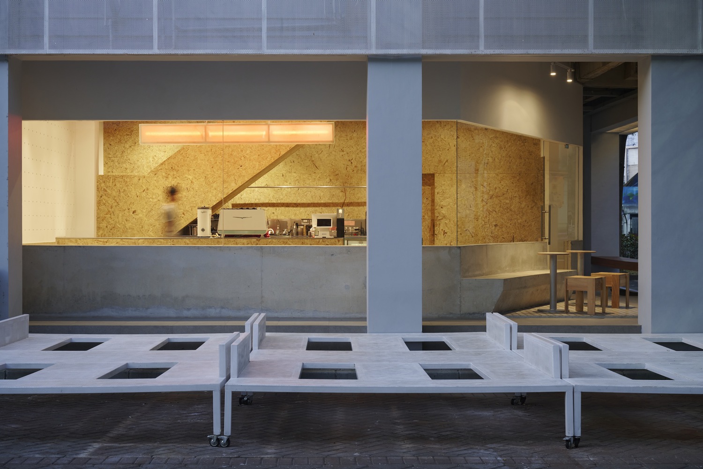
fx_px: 996
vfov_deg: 26.5
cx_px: 352
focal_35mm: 51
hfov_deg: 38.9
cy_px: 234
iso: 250
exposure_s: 1/3
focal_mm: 51
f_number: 7.1
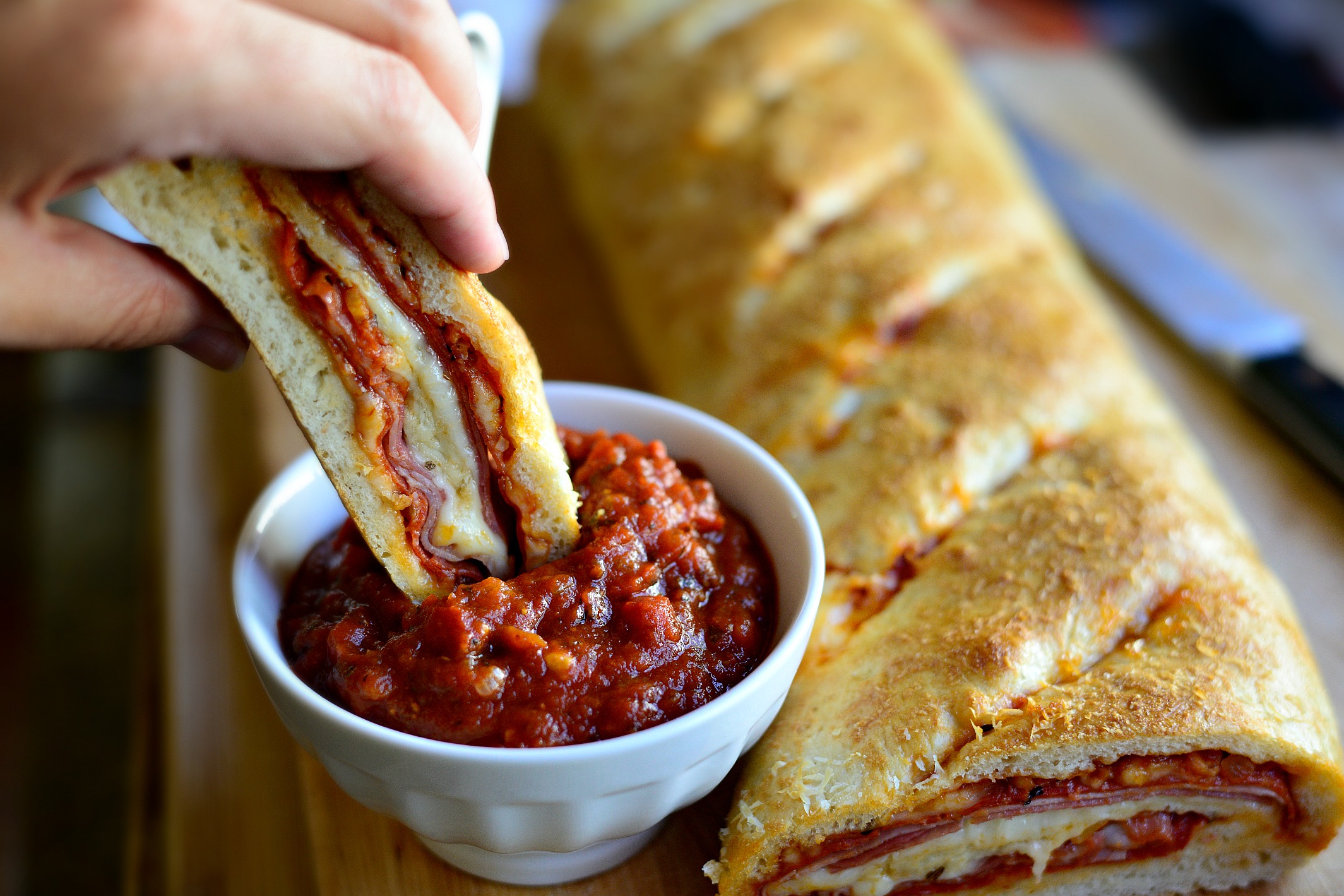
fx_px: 1904
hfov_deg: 38.9
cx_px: 685
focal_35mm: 51
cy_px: 449
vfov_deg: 26.5
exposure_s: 1/125
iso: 800
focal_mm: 50
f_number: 2.8
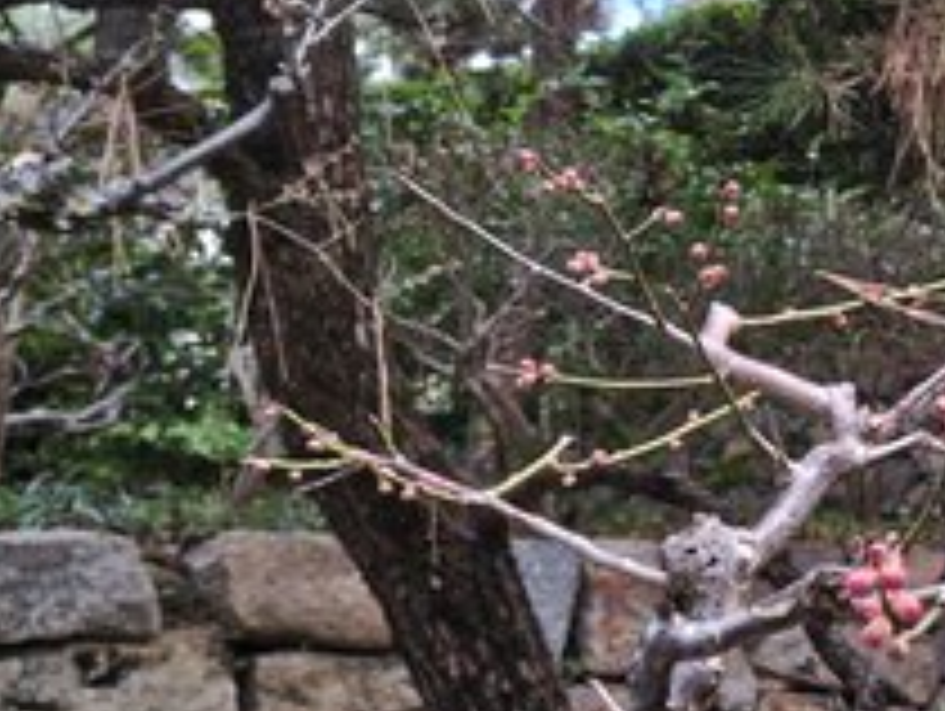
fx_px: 1913
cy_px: 414
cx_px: 1242
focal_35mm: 70
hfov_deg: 24.2
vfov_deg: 21.0
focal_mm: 5.56
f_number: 1.9
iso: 165
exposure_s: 1/120
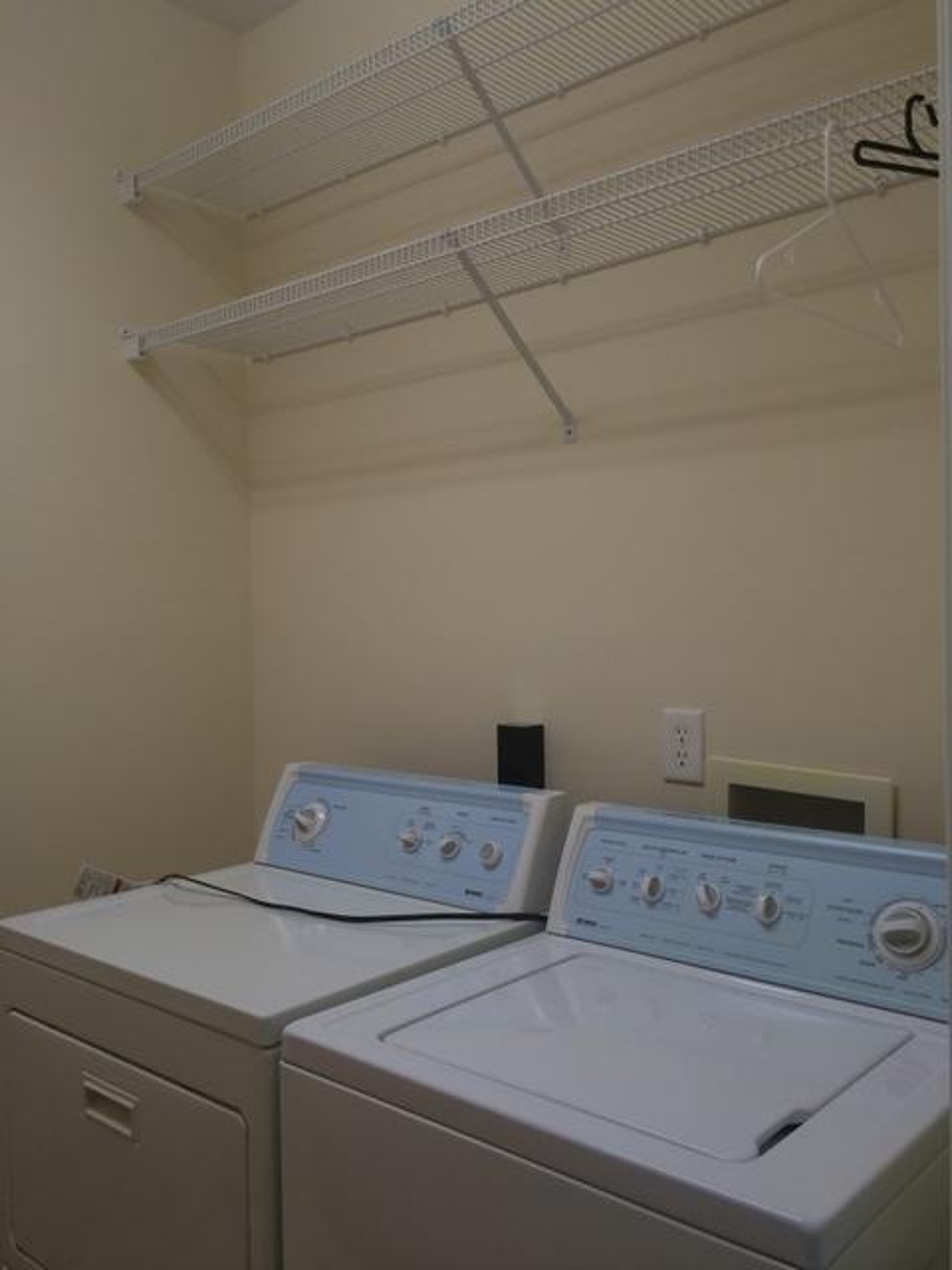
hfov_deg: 48.2
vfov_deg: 61.7
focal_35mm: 29
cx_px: 476
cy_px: 635
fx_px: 1063
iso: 40
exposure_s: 1/40
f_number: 2.2
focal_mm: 4.15
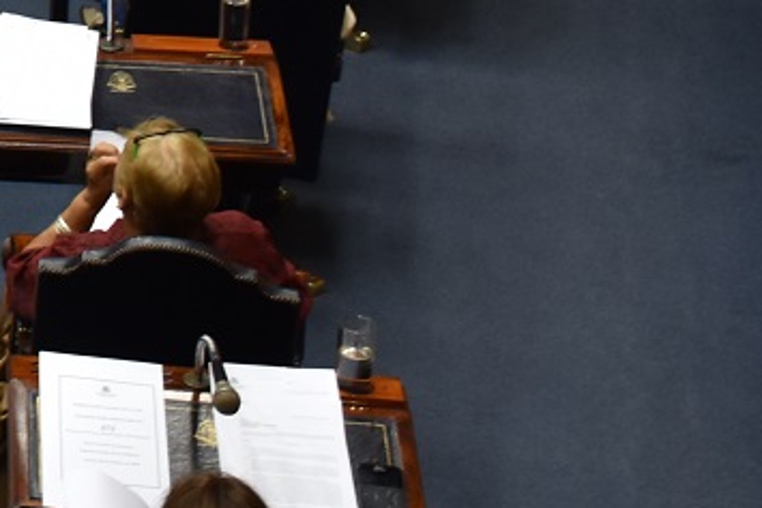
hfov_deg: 12.1
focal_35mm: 154
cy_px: -377
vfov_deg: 8.6
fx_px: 3259
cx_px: -660
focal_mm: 27
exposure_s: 1/25
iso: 400
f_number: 4
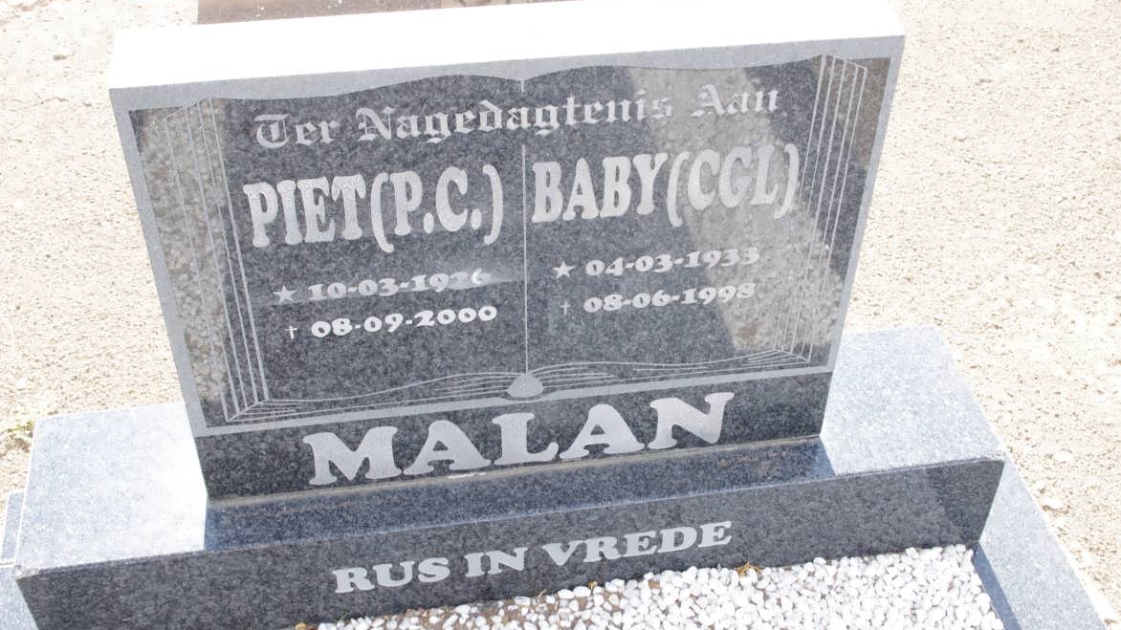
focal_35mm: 45
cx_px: 559
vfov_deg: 26.5
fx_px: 1337
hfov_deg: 45.5
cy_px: 358
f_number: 11
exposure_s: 1/125
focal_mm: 28.13
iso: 800
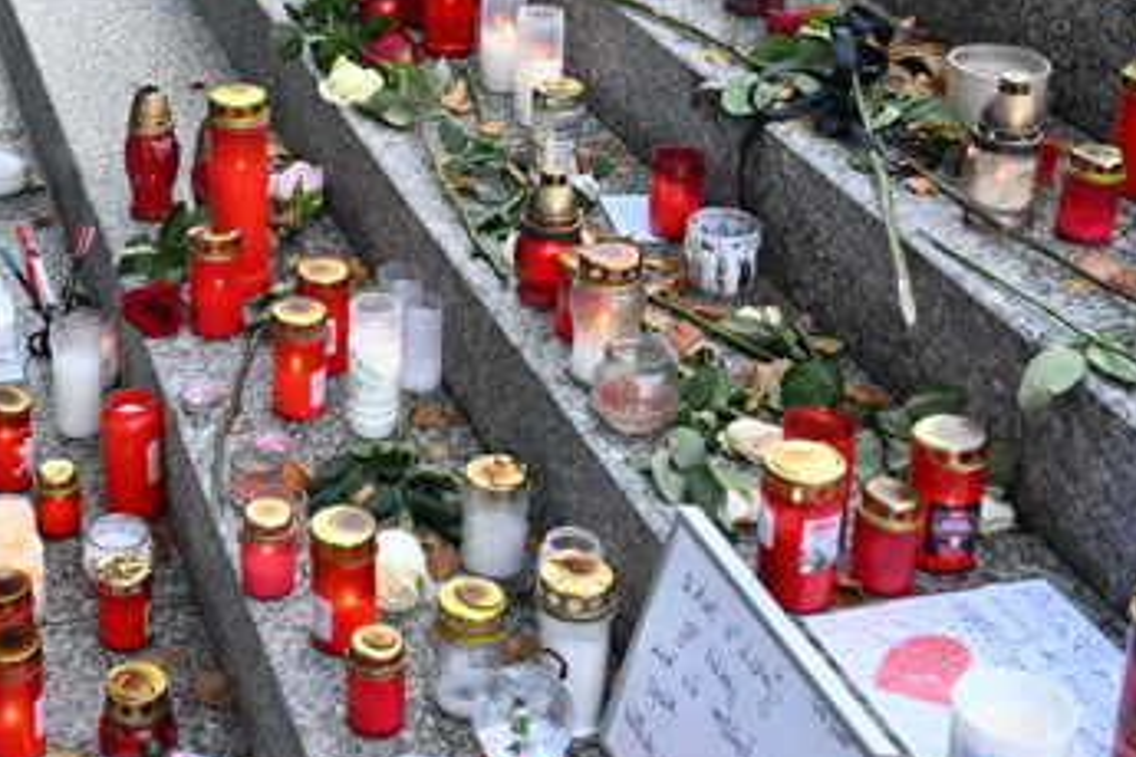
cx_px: 286
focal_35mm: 66
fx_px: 2083
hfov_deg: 30.0
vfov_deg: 20.1
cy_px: 36
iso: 2500
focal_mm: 33
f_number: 5
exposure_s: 1/1000
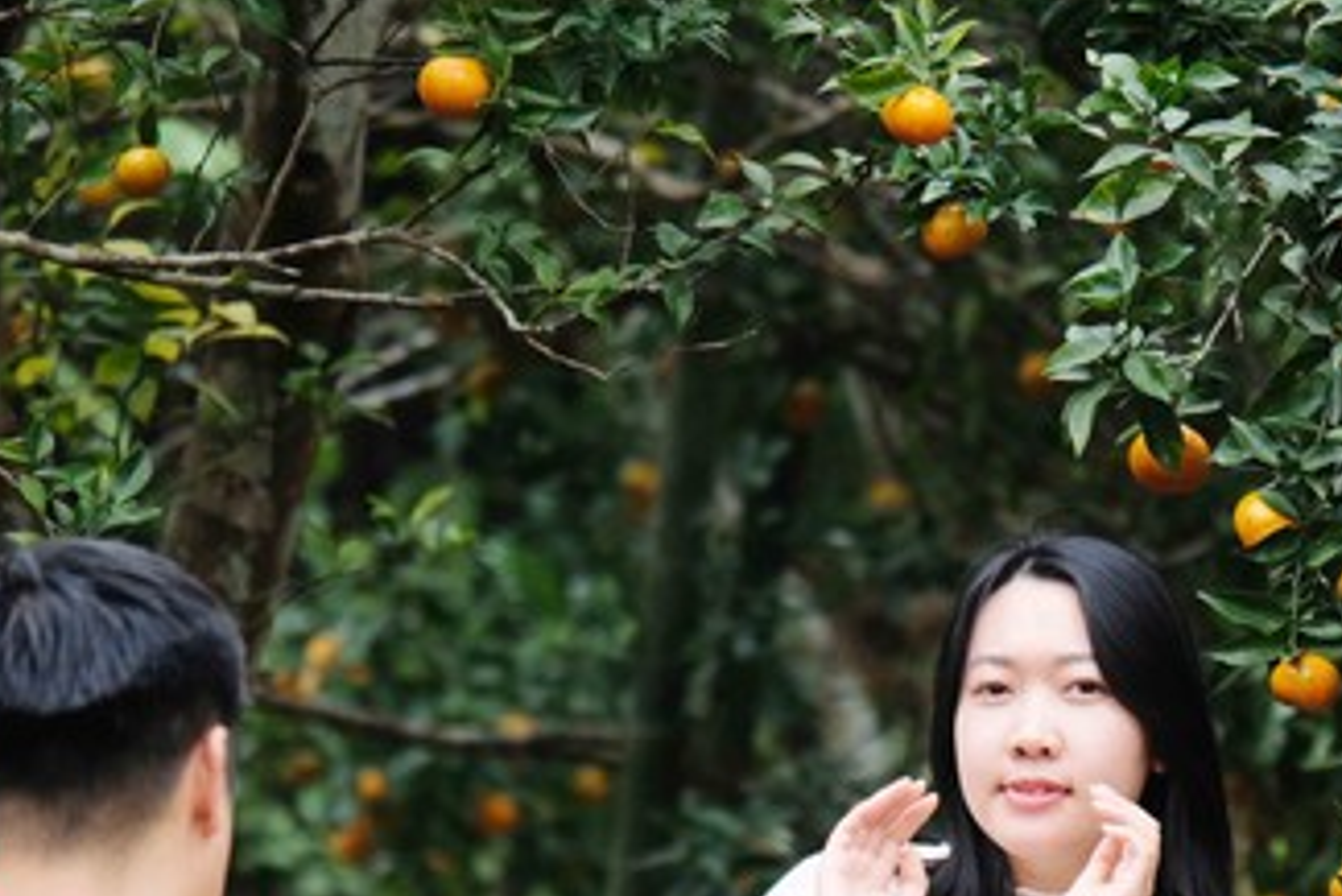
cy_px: 756
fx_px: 26105
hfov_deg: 2.9
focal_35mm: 700
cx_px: 979
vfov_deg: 2.0
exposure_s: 1/240
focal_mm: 230
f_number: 6.7
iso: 400
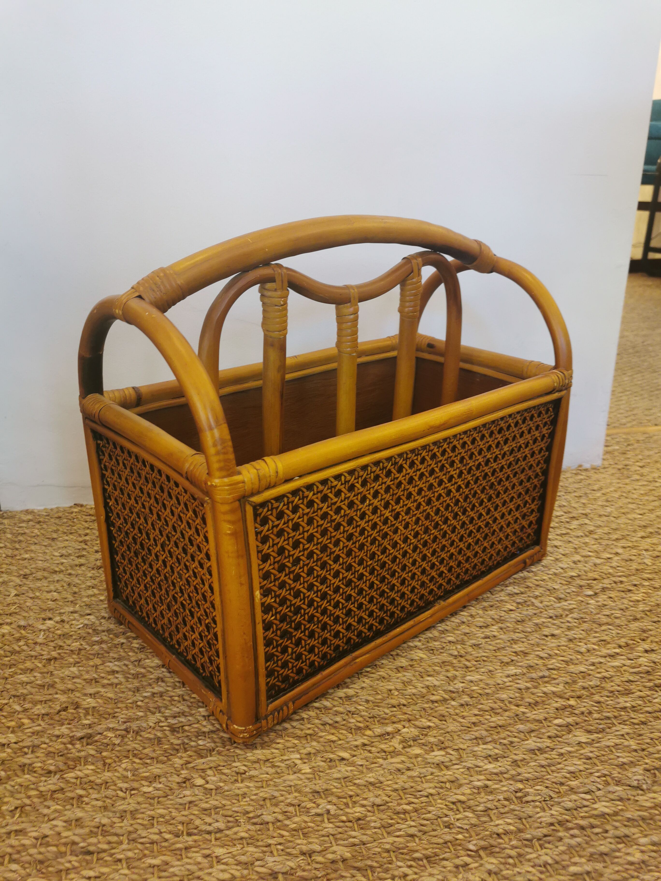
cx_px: 330
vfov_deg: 65.3
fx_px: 687
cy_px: 440
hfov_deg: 51.4
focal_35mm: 27
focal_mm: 5.58
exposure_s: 1/50
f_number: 1.8
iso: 100
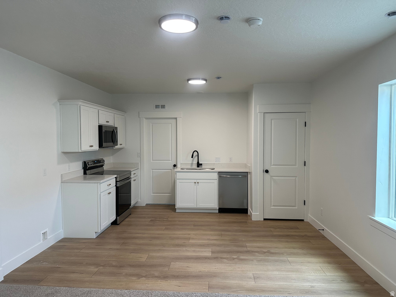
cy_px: 148
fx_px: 275
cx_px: 198
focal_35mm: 24
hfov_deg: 71.6
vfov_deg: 56.8
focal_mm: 6.86
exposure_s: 1/120
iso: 160
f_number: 1.78
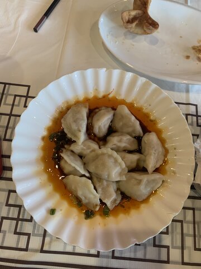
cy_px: 134
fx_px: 201
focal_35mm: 26
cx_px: 100
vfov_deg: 67.3
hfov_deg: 53.1
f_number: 1.8
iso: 250
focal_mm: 4.25
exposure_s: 1/60
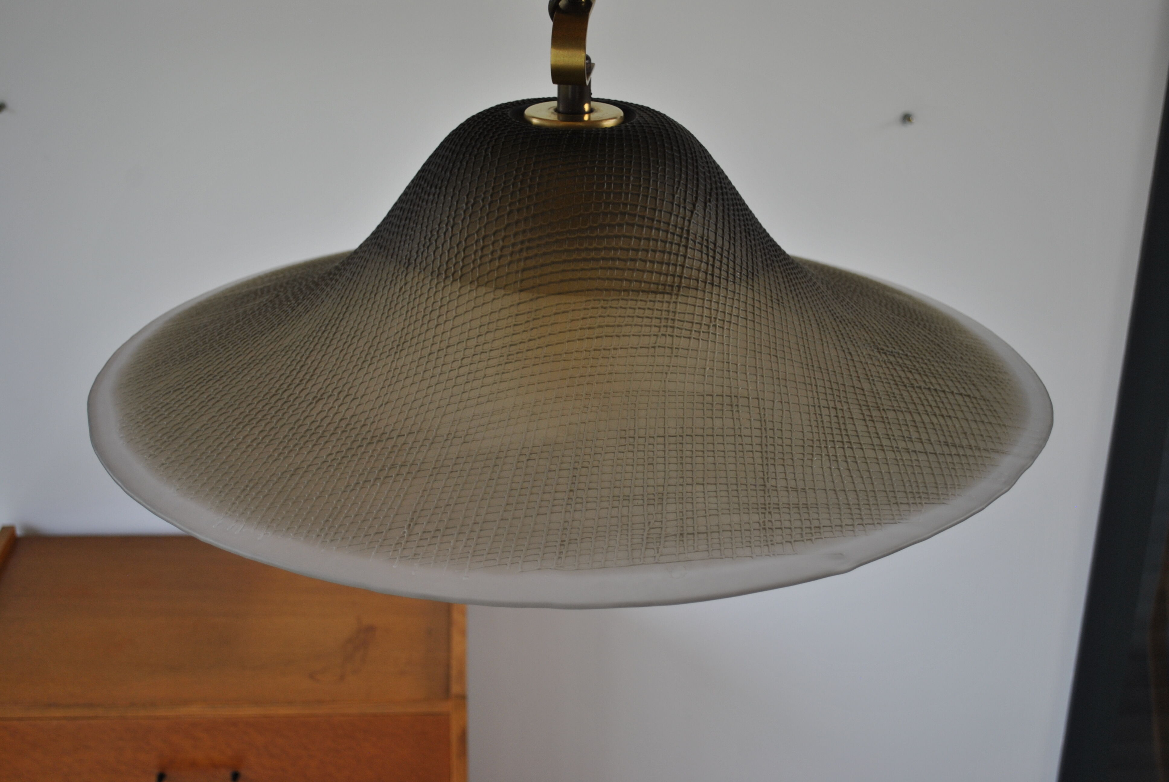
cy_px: 391
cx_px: 584
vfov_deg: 26.6
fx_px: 1658
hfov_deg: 38.8
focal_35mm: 51
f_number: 5
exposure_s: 1/60
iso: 200
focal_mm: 34
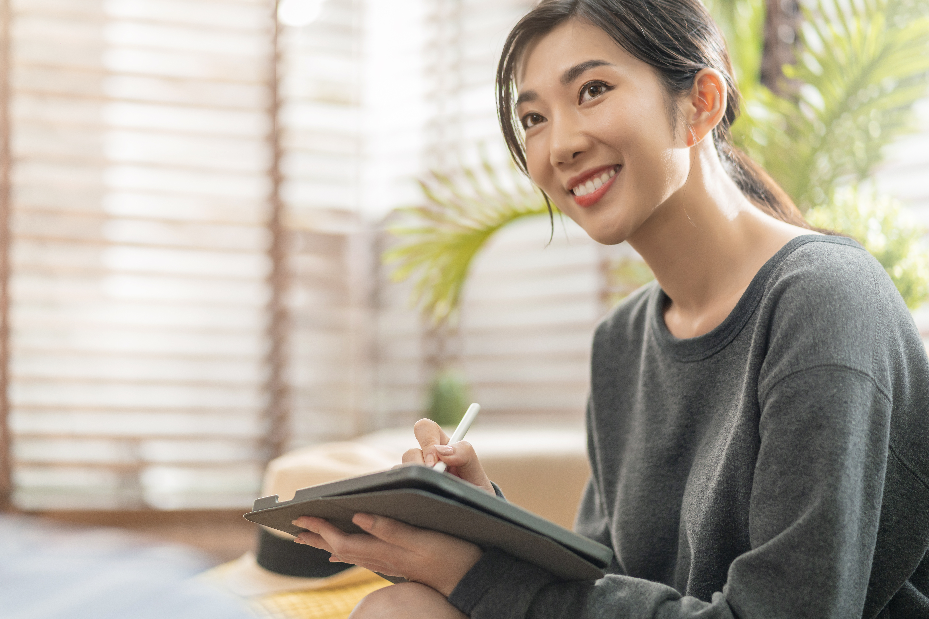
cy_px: 310
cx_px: 464
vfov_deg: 16.1
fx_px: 2194
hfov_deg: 23.9
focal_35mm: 85
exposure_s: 1/400
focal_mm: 85
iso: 800
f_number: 1.8
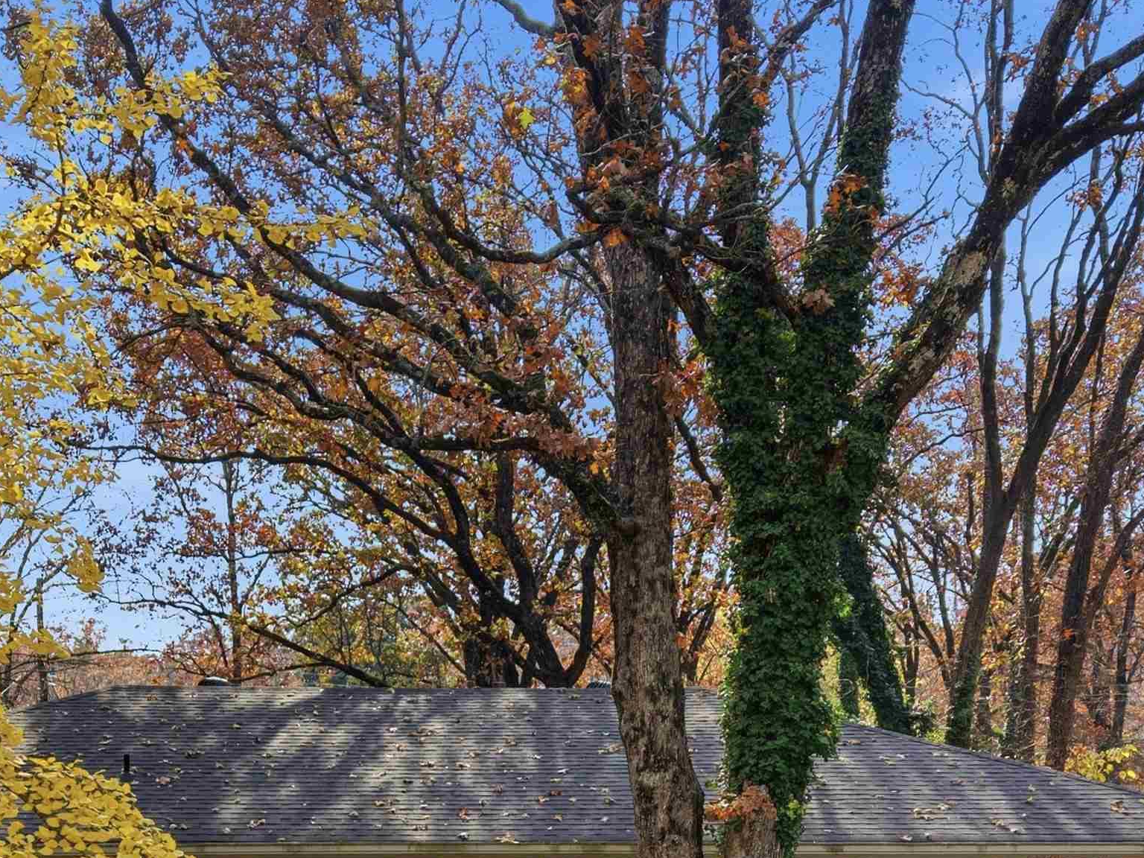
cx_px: 431
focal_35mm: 48
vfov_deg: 28.4
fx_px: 1586
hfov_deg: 39.4
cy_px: 855
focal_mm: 8.7
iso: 420
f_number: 1.8
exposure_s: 1/5000
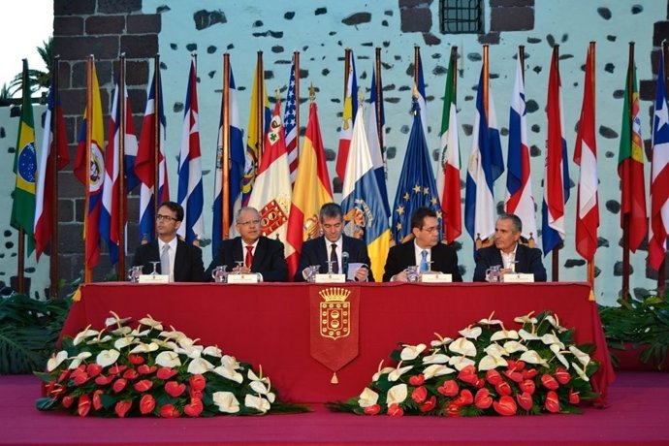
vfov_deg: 20.2
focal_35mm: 68
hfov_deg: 29.9
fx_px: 1254
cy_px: 223
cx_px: 334
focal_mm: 45
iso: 400
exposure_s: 1/100
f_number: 5.3
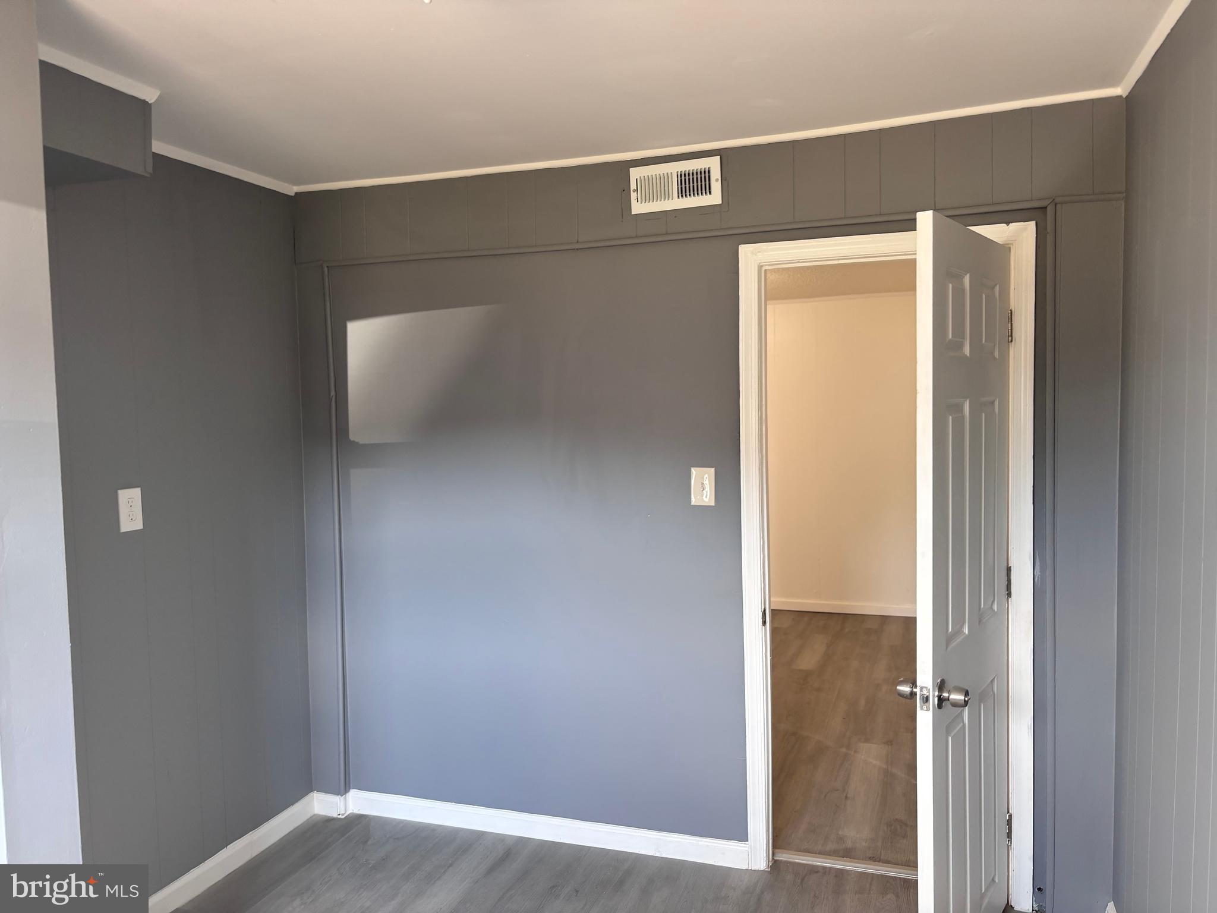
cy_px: 456
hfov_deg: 67.3
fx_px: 914
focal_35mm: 26
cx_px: 608
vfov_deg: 53.1
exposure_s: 1/60
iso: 80
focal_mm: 5.96
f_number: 1.6
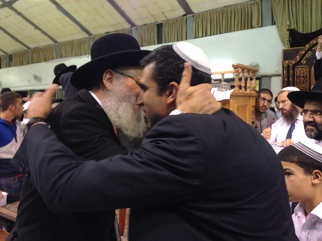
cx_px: 161
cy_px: 120
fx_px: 614
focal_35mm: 66
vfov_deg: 22.3
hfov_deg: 29.4
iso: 200
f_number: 2.4
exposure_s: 1/60
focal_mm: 4.12
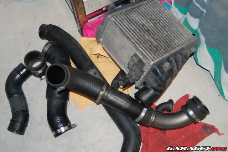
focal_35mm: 52
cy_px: 76
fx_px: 332
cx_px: 114
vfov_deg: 25.7
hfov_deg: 37.9
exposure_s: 1/60
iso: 400
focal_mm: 35
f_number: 4.8
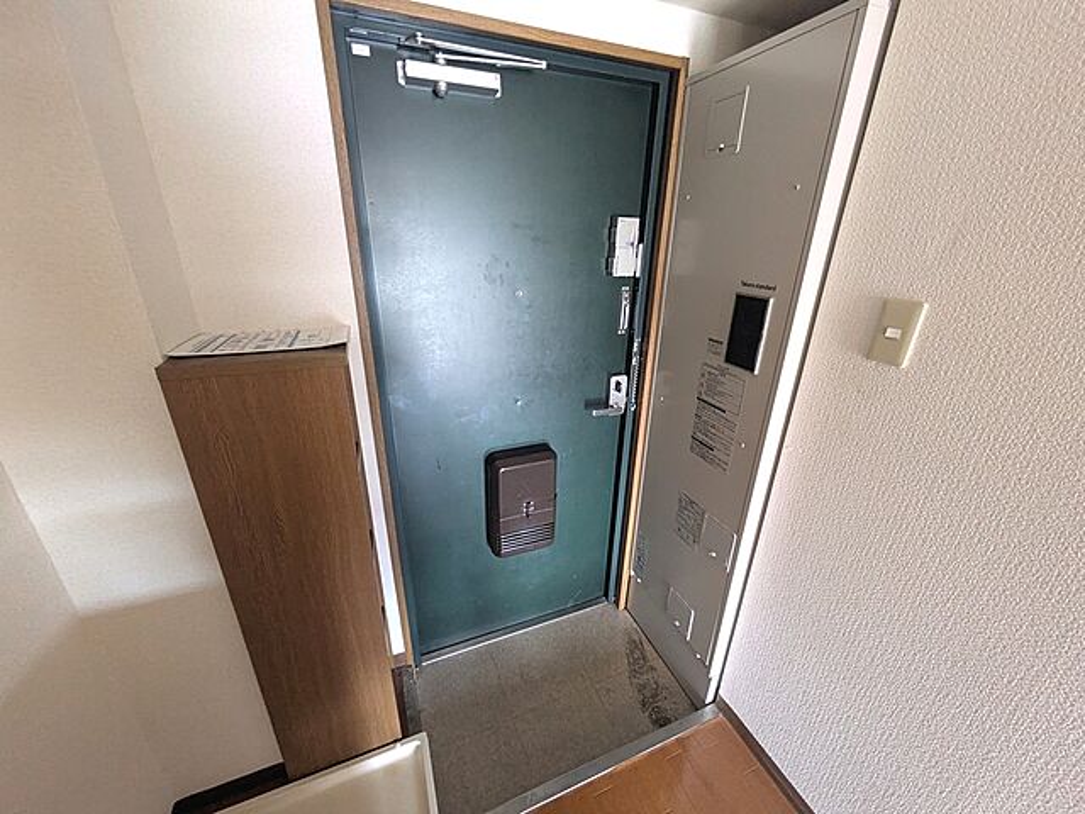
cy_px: 407
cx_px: 542
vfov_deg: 85.7
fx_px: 439
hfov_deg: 102.1
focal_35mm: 14
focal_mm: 1.83
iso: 368
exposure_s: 1/30
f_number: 2.2
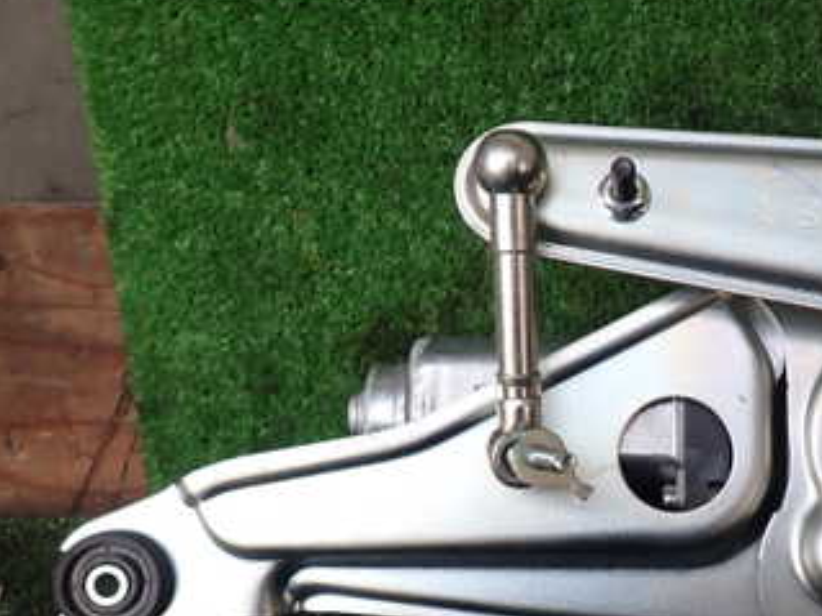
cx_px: 680
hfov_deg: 38.6
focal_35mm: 47
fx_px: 1116
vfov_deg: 30.7
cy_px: 397
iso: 100
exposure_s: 1/125
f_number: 2.8
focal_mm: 4.5
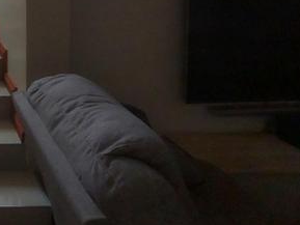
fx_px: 312
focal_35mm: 36
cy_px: -18
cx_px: -75
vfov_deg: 34.7
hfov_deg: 36.7
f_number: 2.2
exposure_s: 1/100
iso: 64
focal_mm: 1.74
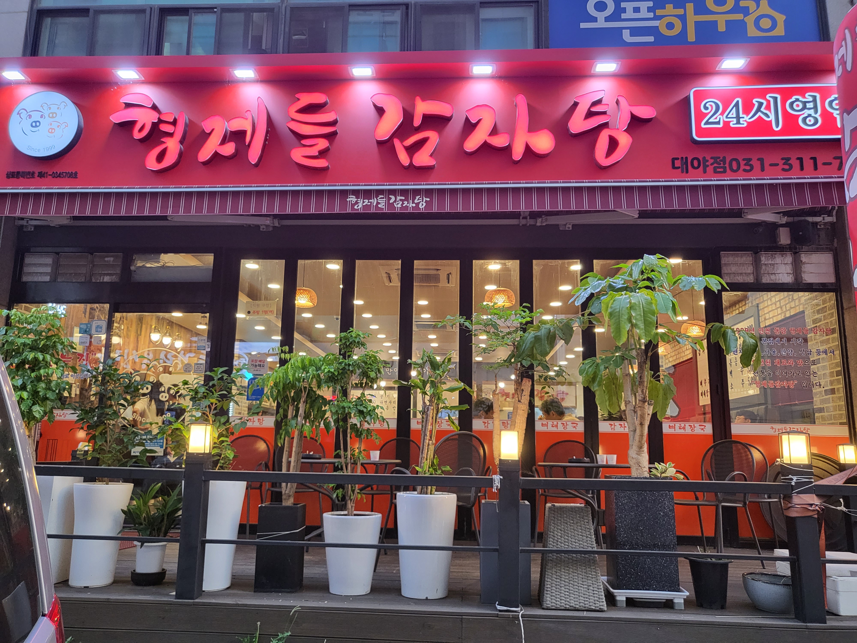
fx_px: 644
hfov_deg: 67.3
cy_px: 322
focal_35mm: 26
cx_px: 428
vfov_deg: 53.1
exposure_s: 1/120
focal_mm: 4.25
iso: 250
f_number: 1.8
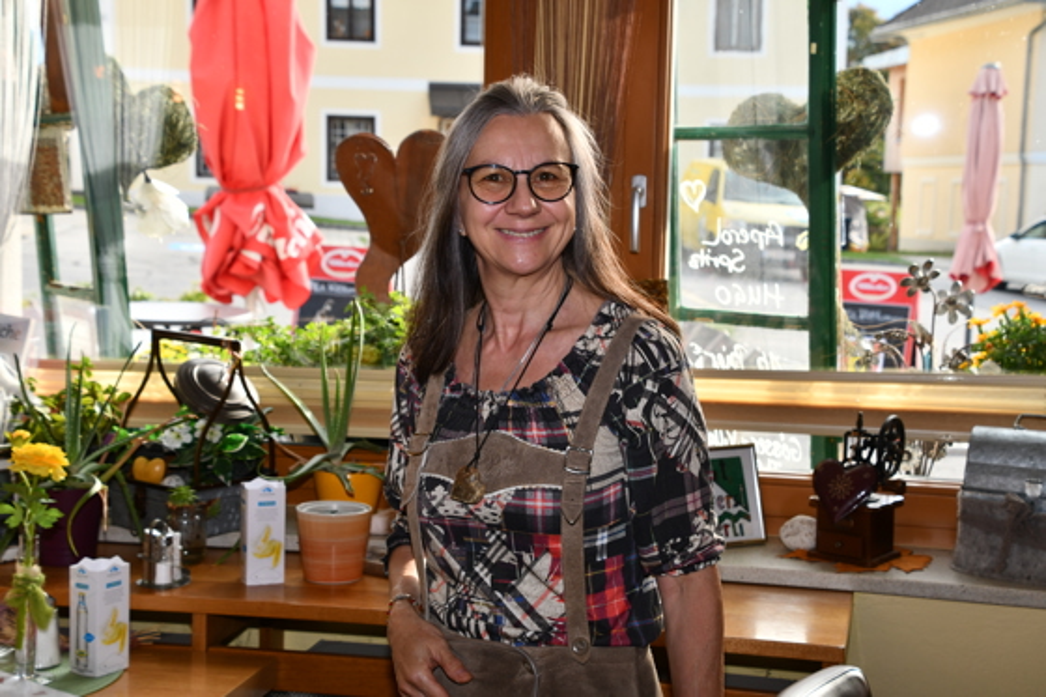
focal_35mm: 60
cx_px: 523
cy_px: 348
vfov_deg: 22.6
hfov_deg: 33.4
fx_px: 1743
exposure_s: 1/125
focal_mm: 40
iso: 180
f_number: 5.6
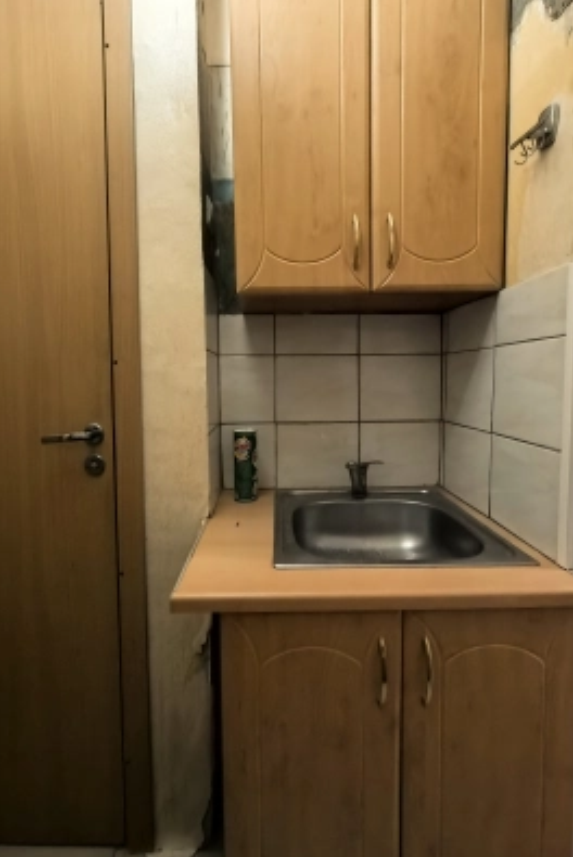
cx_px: 277
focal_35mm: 16
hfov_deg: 73.8
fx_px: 381
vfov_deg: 96.6
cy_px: 401
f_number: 2.2
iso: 800
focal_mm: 1.95
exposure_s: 1/33.3
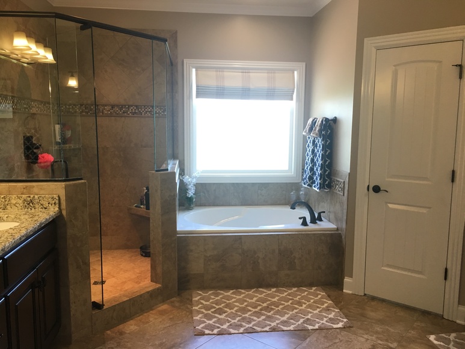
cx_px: 232
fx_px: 390
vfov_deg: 48.2
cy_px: 174
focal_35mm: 29
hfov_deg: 61.7
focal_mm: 4.15
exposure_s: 1/30
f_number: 2.2
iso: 40
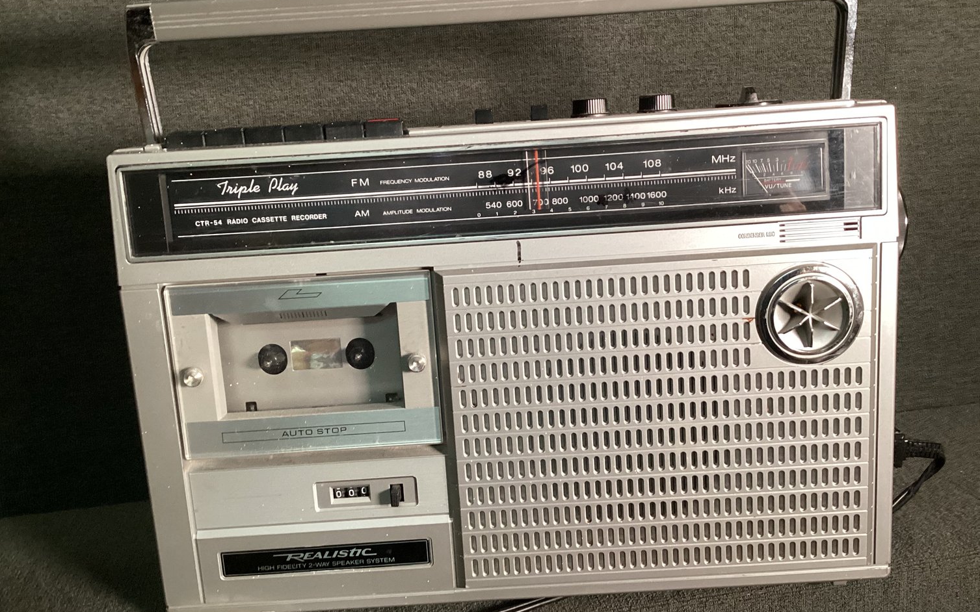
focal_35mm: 33
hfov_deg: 58.1
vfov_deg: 38.3
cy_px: 279
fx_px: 881
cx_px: 491
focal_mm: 3.3
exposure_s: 1/60
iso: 250
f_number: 2.4
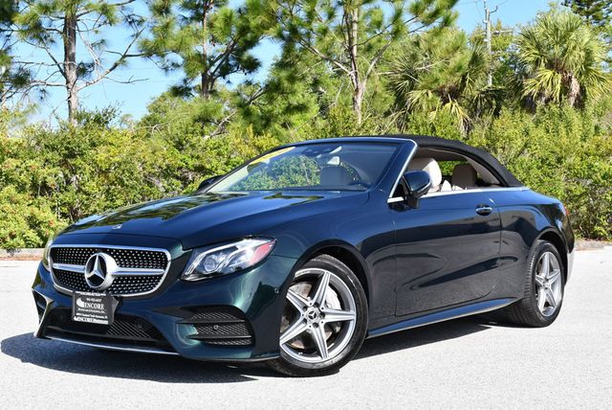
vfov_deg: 23.4
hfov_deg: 34.5
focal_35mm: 58
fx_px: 987
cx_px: 306
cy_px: 205
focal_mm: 29
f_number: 8
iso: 180
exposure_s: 1/250
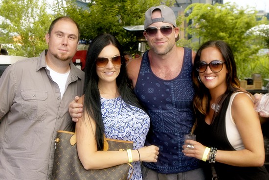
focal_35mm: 51
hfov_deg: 38.9
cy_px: 90
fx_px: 381
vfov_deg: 26.5
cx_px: 134
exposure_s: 1/200
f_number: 7.1
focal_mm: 34
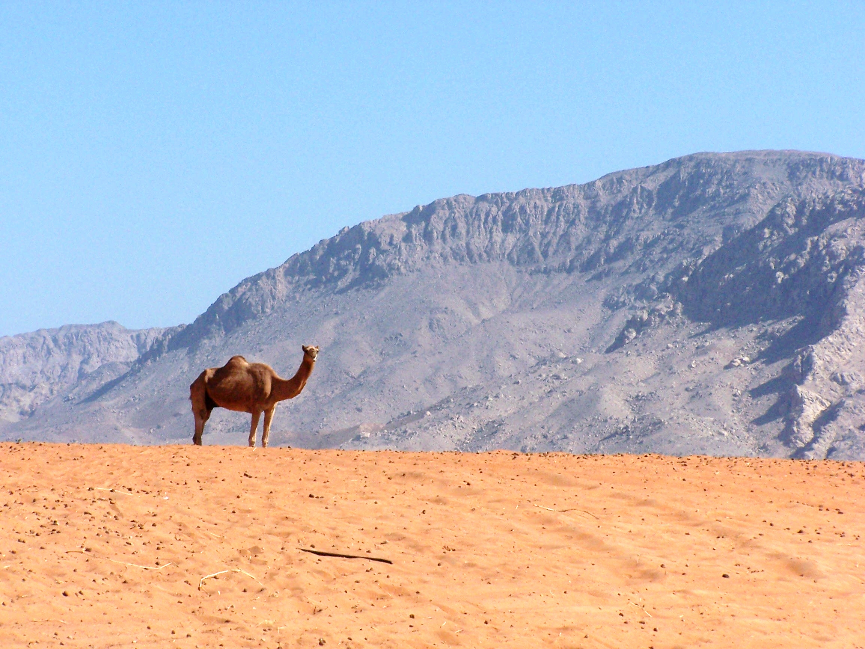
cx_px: 432
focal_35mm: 189
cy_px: 324
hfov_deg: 10.5
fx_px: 4723
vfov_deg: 7.9
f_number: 6.3
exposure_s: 1/1000
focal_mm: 31.3
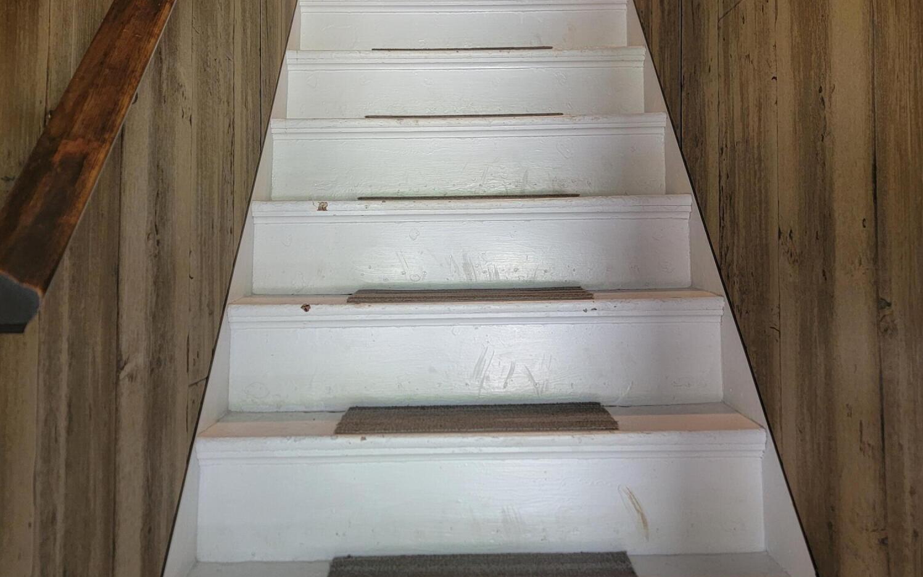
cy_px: 211
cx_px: 462
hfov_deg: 56.7
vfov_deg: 37.0
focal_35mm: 34
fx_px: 855
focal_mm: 6.7
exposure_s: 1/40
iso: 160
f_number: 1.8
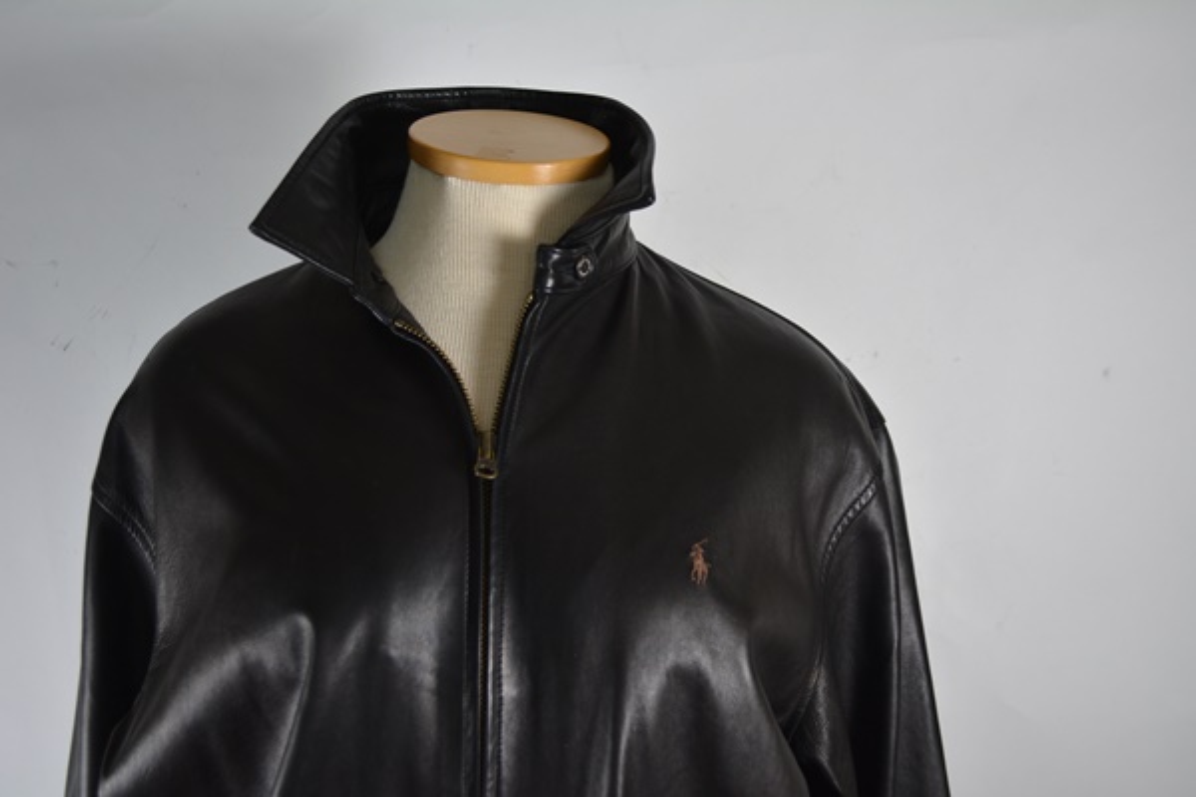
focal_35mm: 44
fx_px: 1445
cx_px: 598
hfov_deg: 45.0
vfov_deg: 30.8
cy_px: 398
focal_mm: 29
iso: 400
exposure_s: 1/80
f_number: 4.5
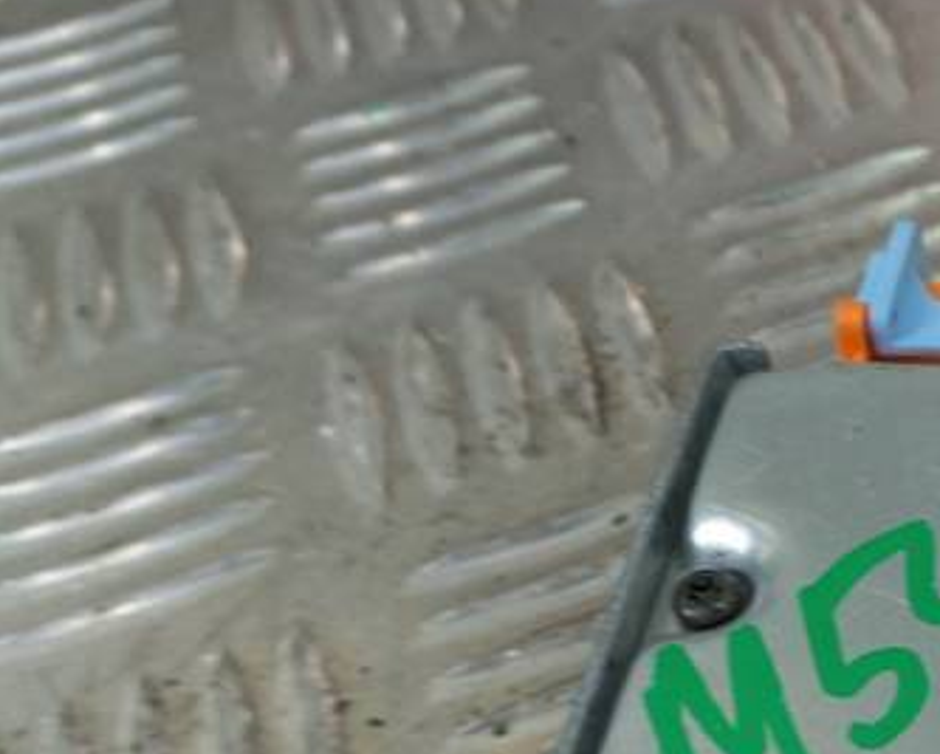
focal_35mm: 75
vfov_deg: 19.9
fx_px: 2088
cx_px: 1169
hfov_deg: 23.0
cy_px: 734
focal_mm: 4.6
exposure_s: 1/50
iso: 50
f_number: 1.8
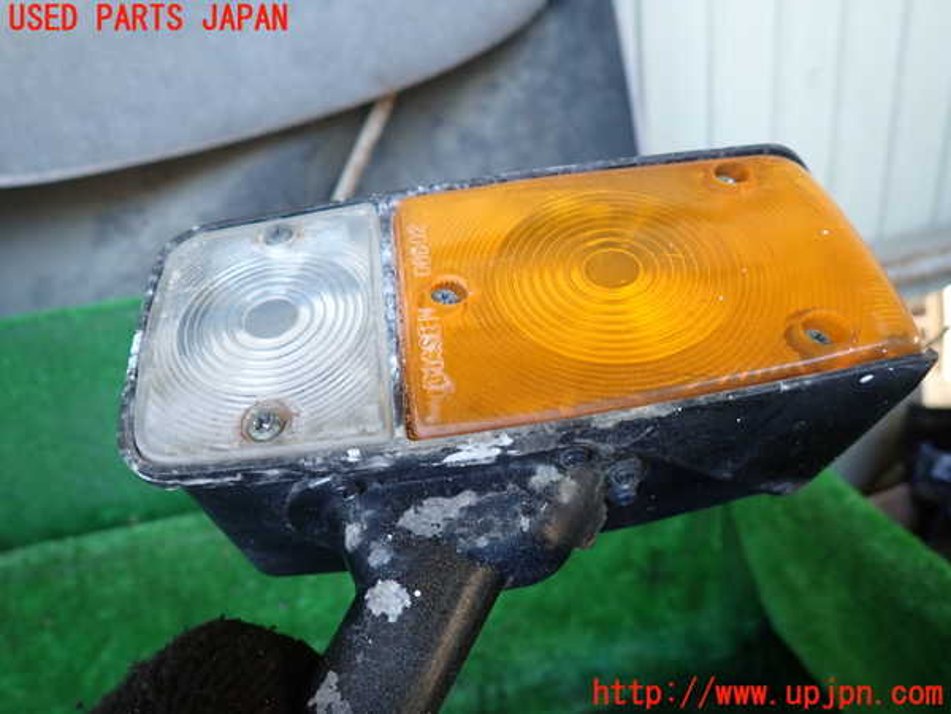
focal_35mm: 25
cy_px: 357
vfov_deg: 54.9
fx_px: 687
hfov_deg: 69.4
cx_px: 476
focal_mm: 4.5
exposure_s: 1/60
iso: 160
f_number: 2
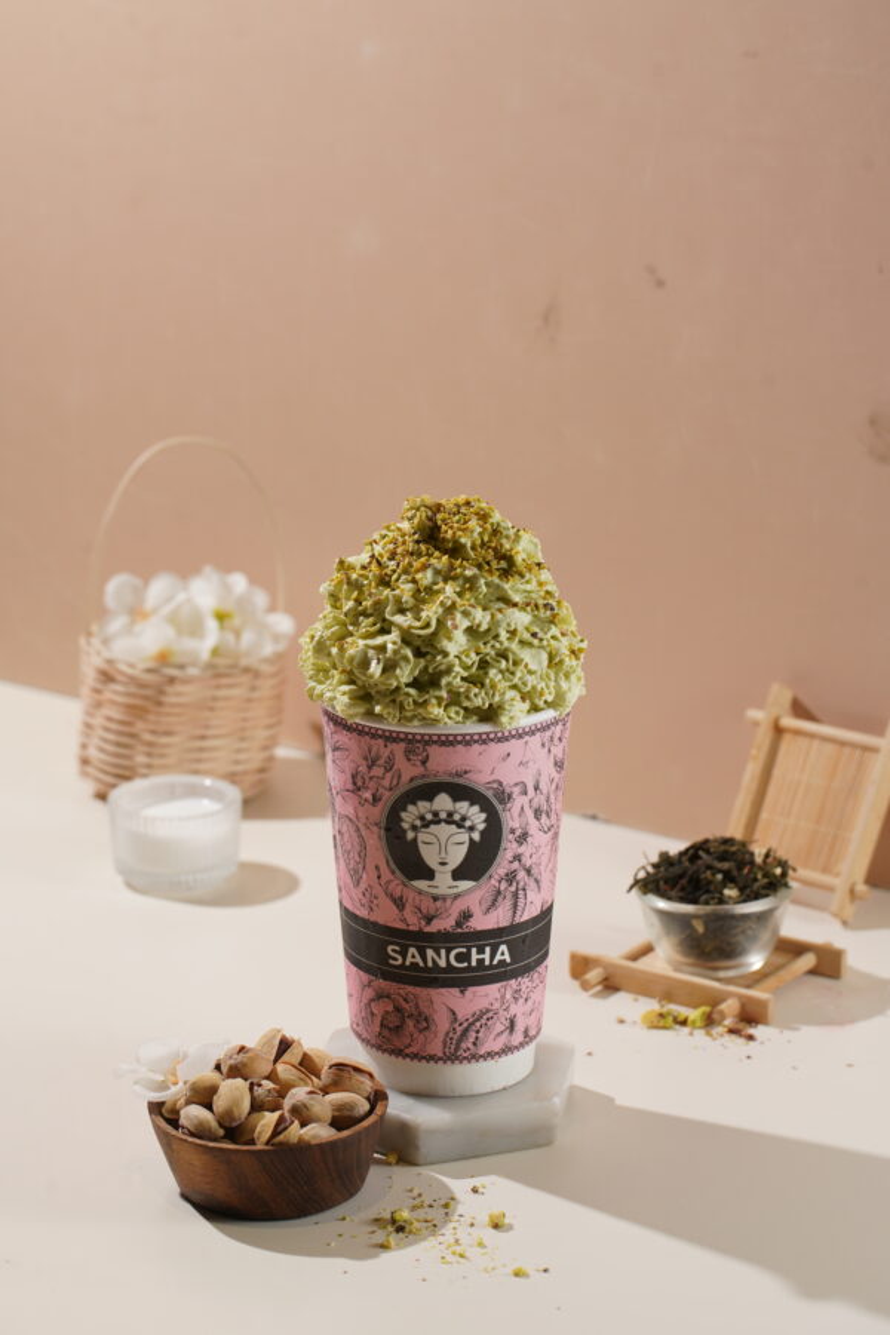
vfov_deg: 20.4
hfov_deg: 13.7
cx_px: 445
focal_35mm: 100
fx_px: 3708
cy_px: 668
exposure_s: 1/125
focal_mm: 100
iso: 320
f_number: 8
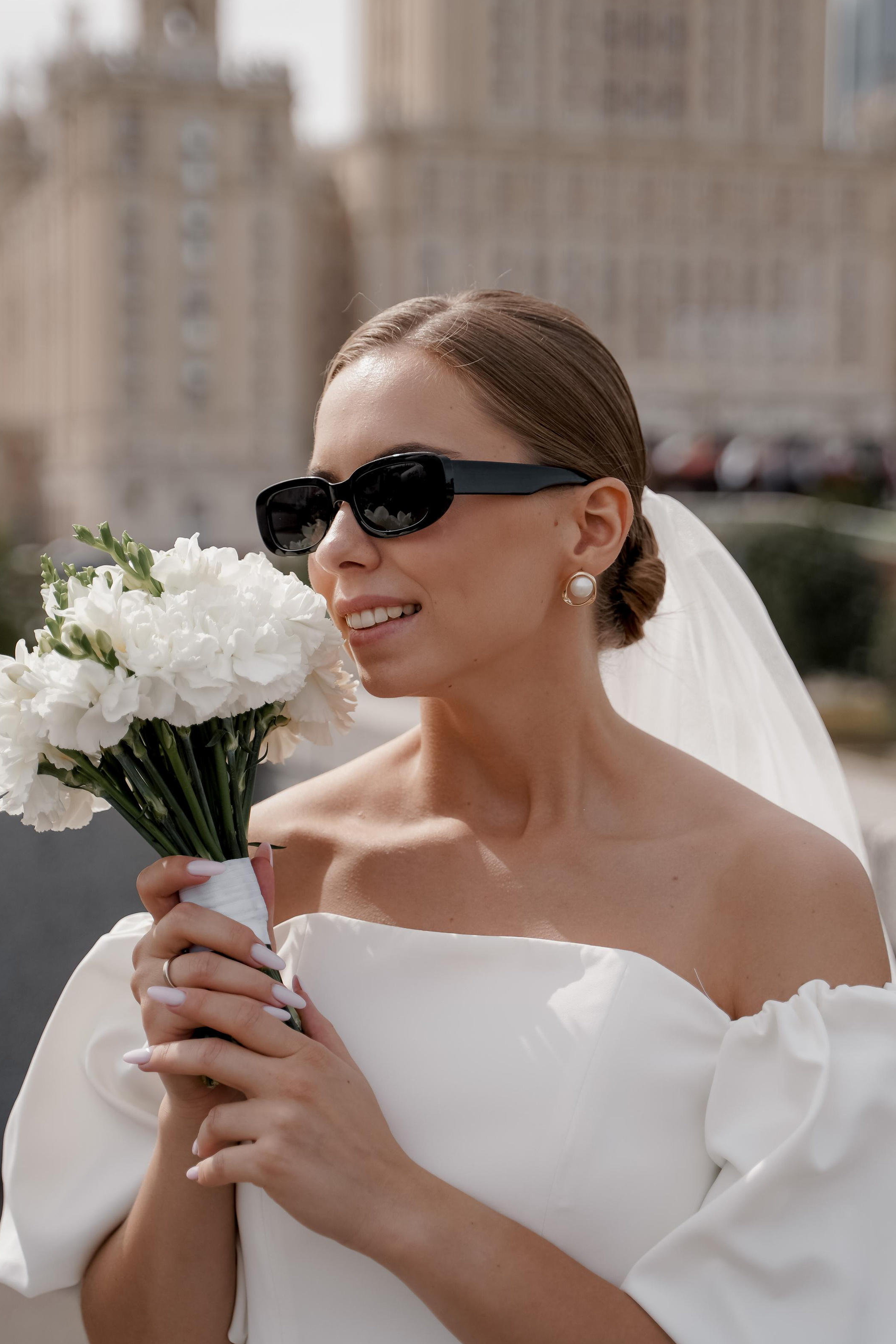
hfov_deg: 21.2
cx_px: 475
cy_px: 585
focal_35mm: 64
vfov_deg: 31.4
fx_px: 2389
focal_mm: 53
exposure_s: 1/2000
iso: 100
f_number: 2.8
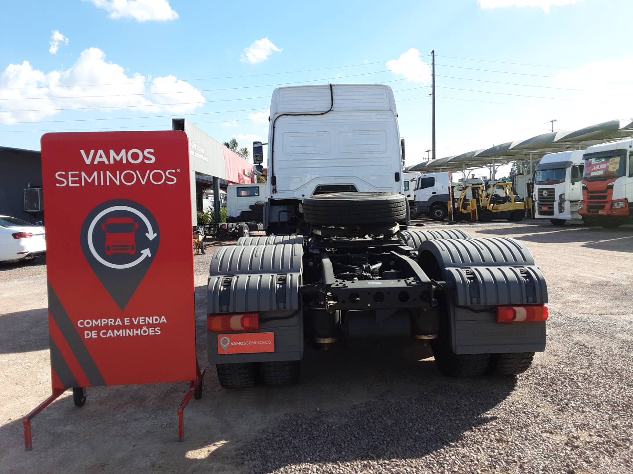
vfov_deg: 49.7
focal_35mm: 28
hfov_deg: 63.4
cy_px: 237
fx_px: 512
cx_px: 316
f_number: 1.9
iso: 40
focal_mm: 2.9
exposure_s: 1/948
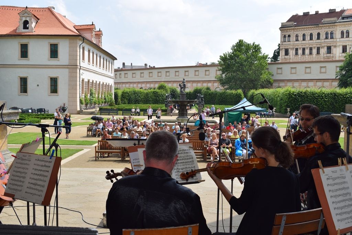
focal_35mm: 45
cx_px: 176
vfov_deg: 29.9
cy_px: 118
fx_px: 440
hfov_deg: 43.6
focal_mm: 30
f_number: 10
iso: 100
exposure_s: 1/200
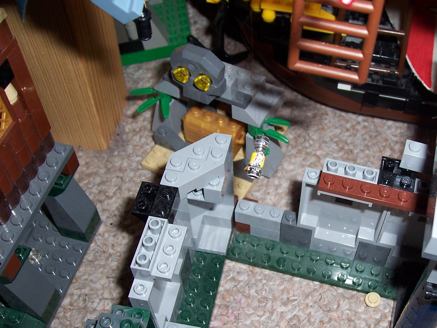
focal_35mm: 46
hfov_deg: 40.9
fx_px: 581
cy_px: 186
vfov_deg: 31.5
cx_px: 279
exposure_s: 1/60
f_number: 2.7
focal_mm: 5.6
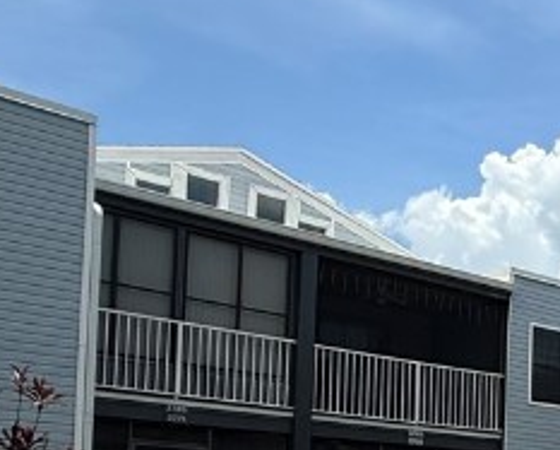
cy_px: 508
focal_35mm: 60
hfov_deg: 22.7
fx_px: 996
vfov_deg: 23.7
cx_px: 928
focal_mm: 2.22
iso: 50
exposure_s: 1/1961
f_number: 2.2
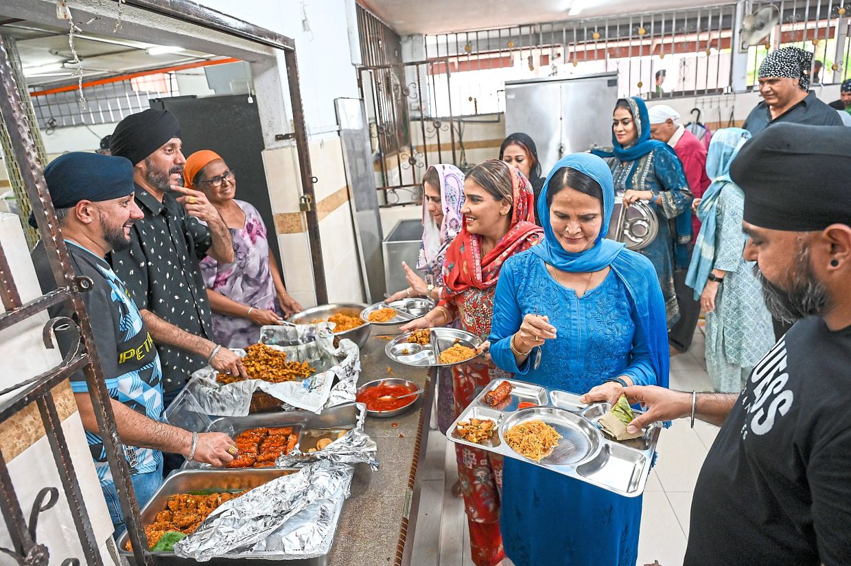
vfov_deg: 53.1
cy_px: 283
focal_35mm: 24
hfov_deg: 73.8
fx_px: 567
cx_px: 426
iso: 2000
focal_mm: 24
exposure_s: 1/200
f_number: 4
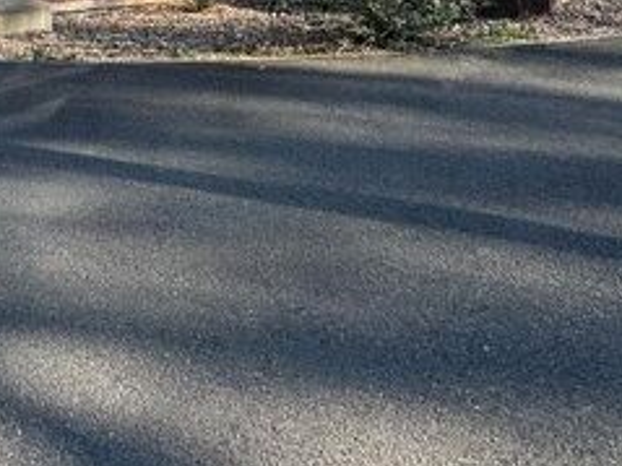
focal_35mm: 41
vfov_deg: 27.1
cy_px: -194
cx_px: -18
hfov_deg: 39.6
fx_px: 736
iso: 50
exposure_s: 1/910
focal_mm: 2.22
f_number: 2.2
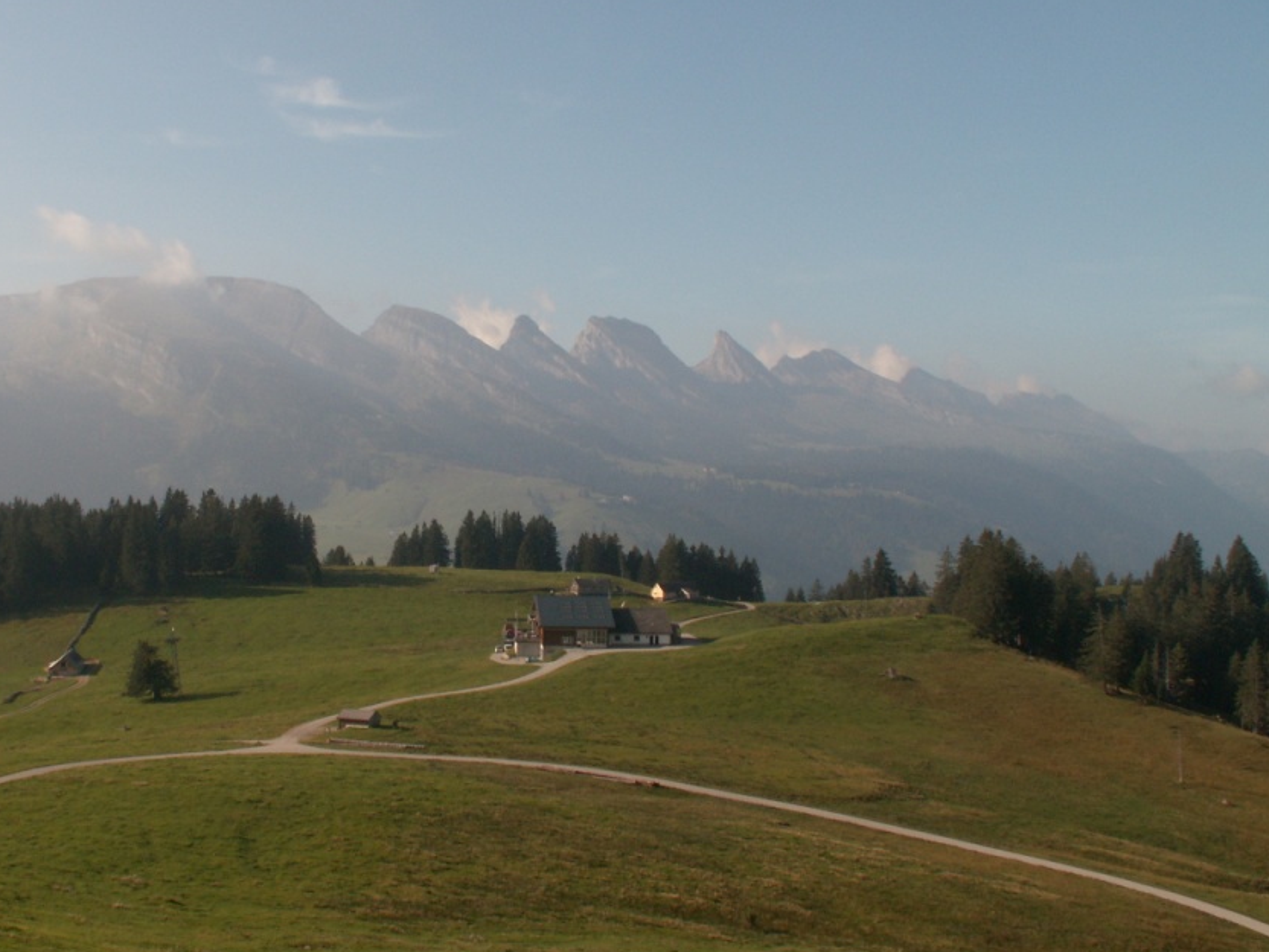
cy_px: 423
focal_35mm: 43
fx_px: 1577
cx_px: 495
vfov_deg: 33.6
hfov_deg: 43.6
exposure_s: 1/200
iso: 50
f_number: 7.1
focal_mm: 5.86
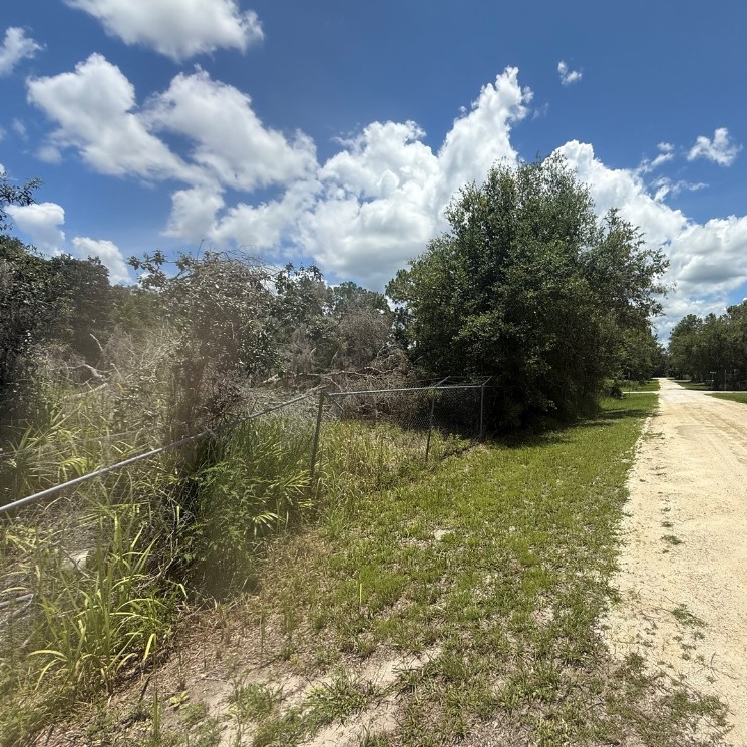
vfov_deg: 84.0
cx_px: 490
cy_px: 375
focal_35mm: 17
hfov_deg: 81.5
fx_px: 415
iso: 50
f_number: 2.2
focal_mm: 2.22
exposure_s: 1/2410
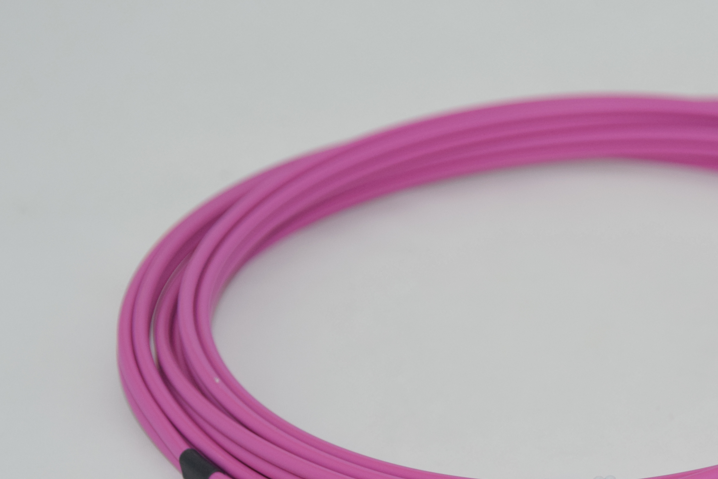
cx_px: 604
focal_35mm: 157
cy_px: 421
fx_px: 3130
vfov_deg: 8.7
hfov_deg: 13.0
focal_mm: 55
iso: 640
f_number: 5.6
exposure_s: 1/125
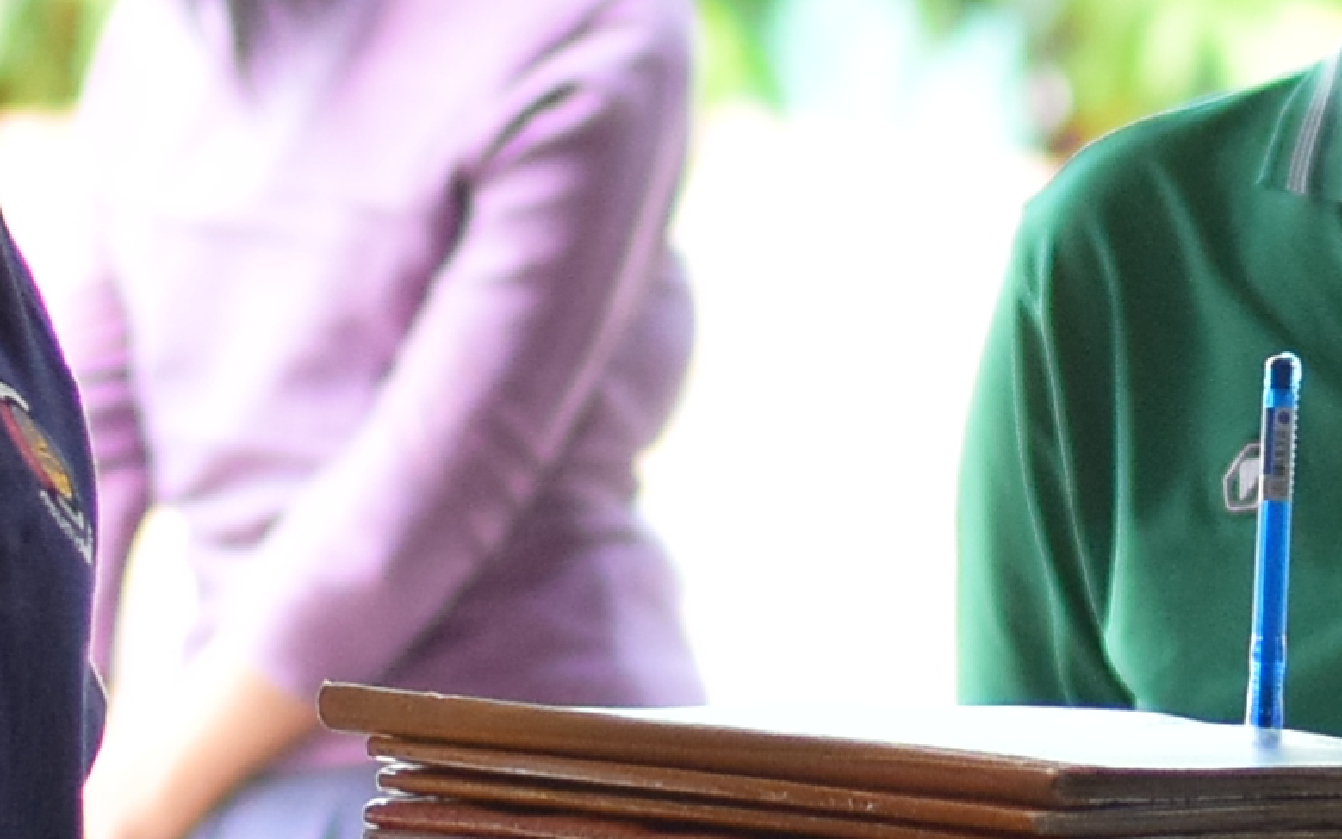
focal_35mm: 441
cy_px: 353
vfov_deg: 3.0
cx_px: 1802
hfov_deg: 4.7
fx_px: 16130
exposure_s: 1/500
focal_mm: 50
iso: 1000
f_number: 2.5
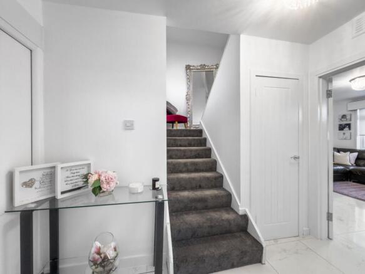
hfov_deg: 102.1
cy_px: 137
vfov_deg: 85.7
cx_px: 182
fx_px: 148
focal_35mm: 14
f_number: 2.2
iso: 160
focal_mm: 2.22
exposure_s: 1/100
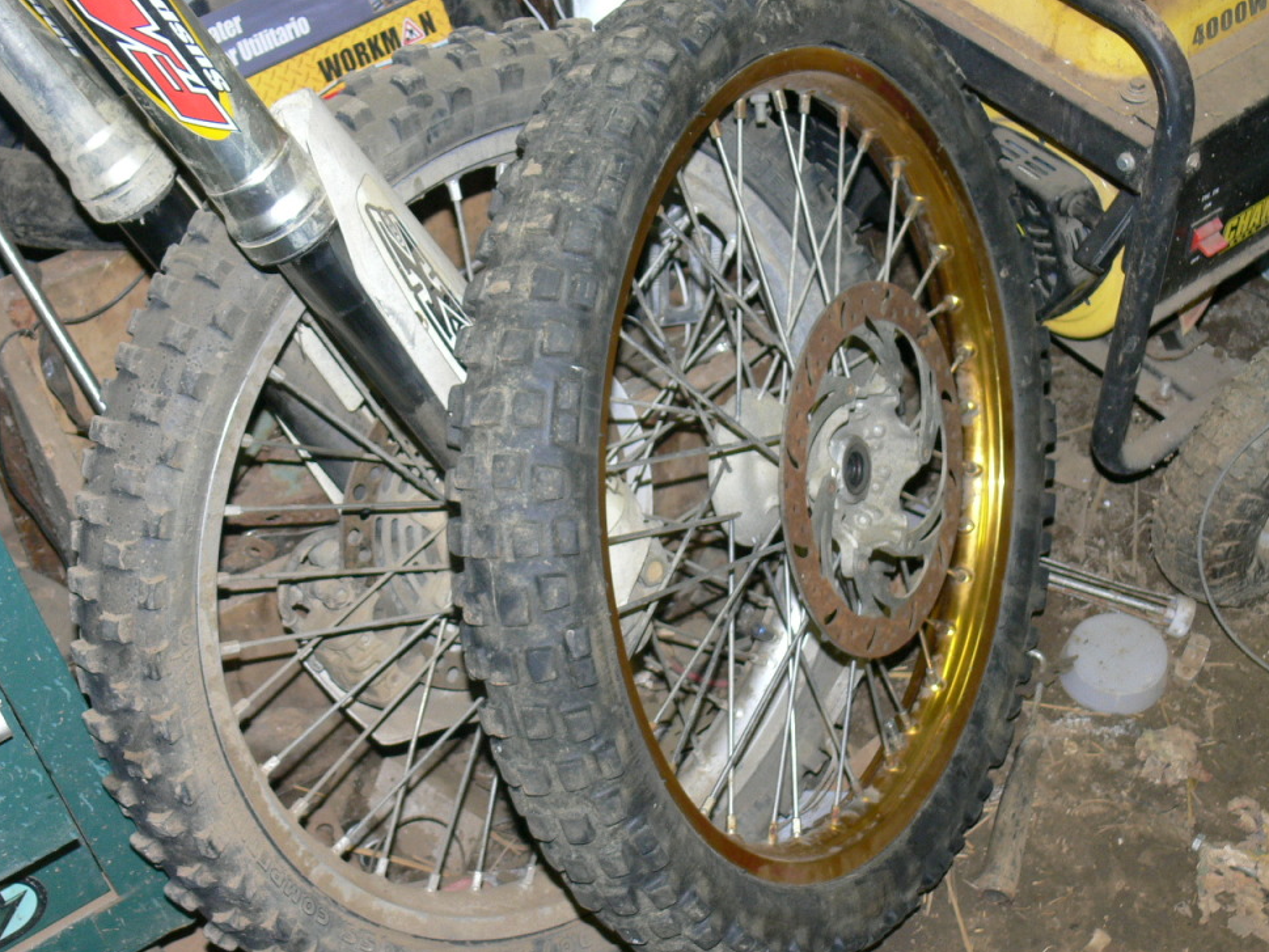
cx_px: 664
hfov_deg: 34.3
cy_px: 478
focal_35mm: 56
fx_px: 2053
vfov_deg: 26.1
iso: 100
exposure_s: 1/30
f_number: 3.2
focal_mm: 9.7
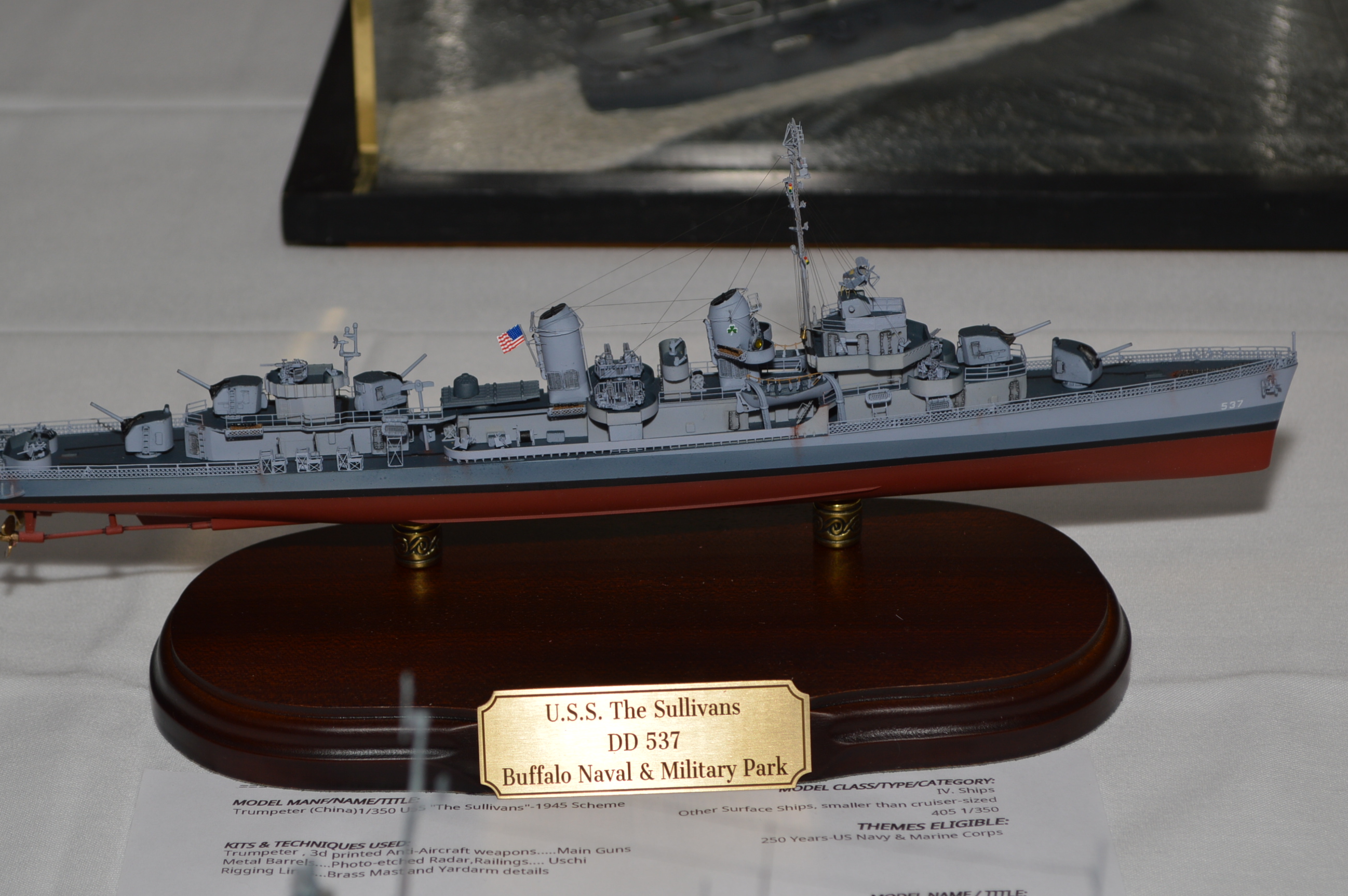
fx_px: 3576
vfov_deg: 14.3
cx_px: 630
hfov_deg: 21.3
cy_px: 466
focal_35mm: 96
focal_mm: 55
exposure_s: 1/60
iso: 100
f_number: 8
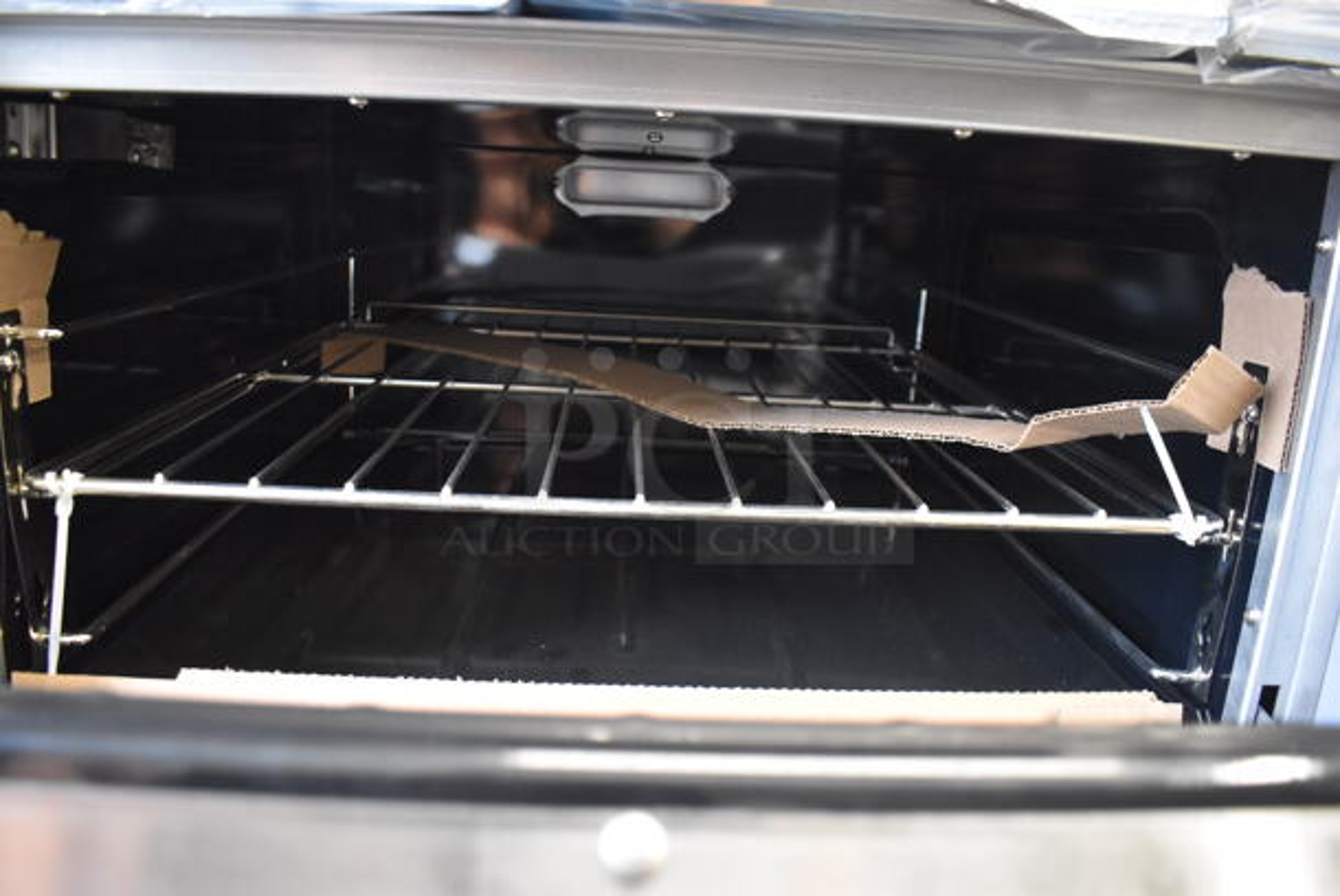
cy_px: 448
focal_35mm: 27
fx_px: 1006
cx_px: 670
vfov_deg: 48.0
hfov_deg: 67.3
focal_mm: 18
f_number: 3.5
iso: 3200
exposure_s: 1/30
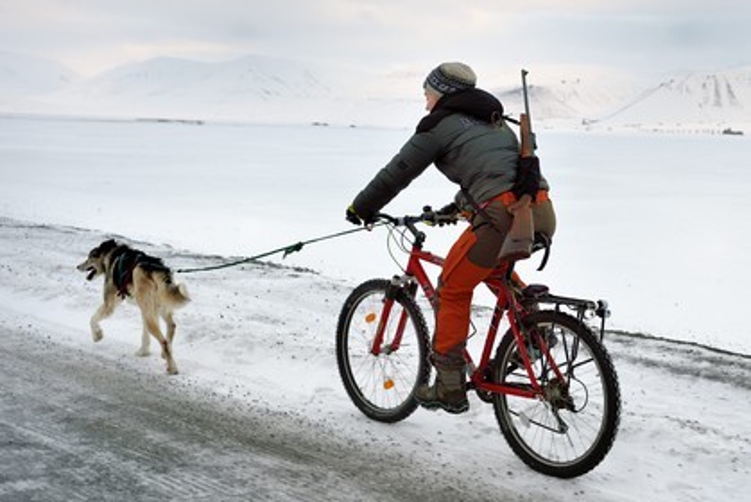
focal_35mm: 50
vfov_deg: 27.0
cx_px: 376
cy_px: 251
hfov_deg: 39.6
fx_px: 1044
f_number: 5.6
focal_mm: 50
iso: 400
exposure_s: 1/320
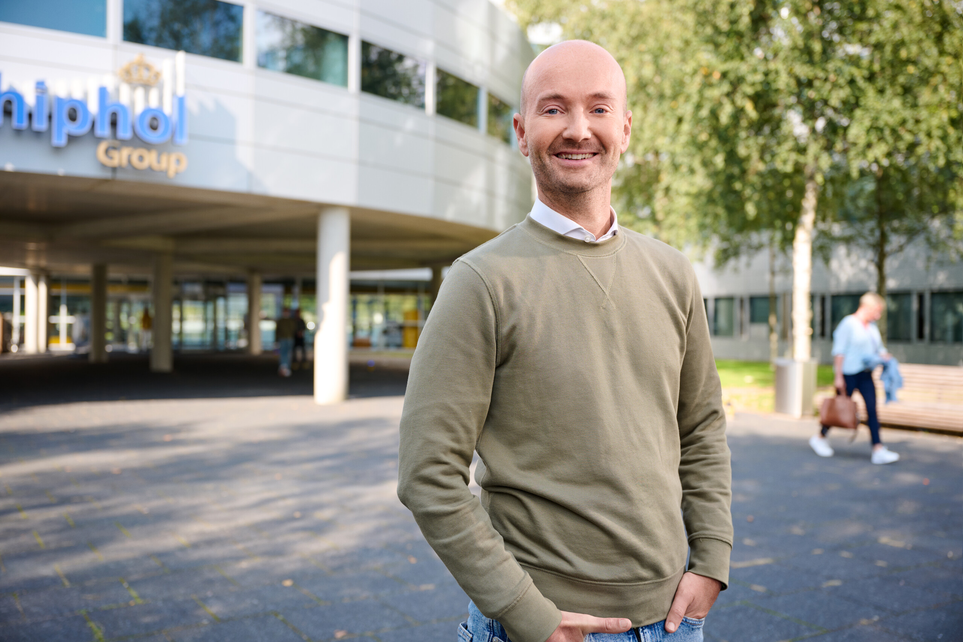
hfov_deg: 53.1
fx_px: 963
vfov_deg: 36.9
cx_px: 482
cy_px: 321
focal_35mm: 36
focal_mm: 36
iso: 64
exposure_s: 1/200
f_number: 3.2
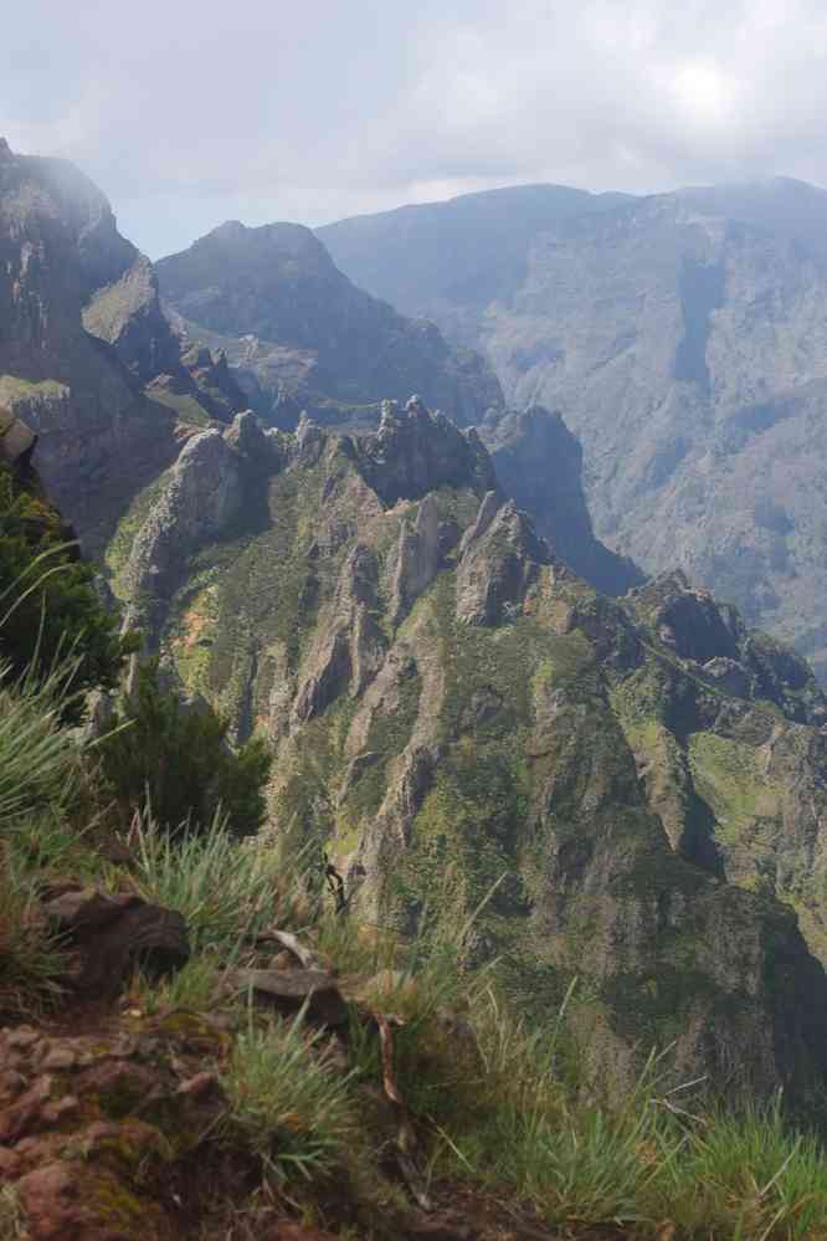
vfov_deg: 31.2
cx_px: 414
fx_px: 2222
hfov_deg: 21.1
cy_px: 620
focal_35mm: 64
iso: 200
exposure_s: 1/80
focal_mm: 43
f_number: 11
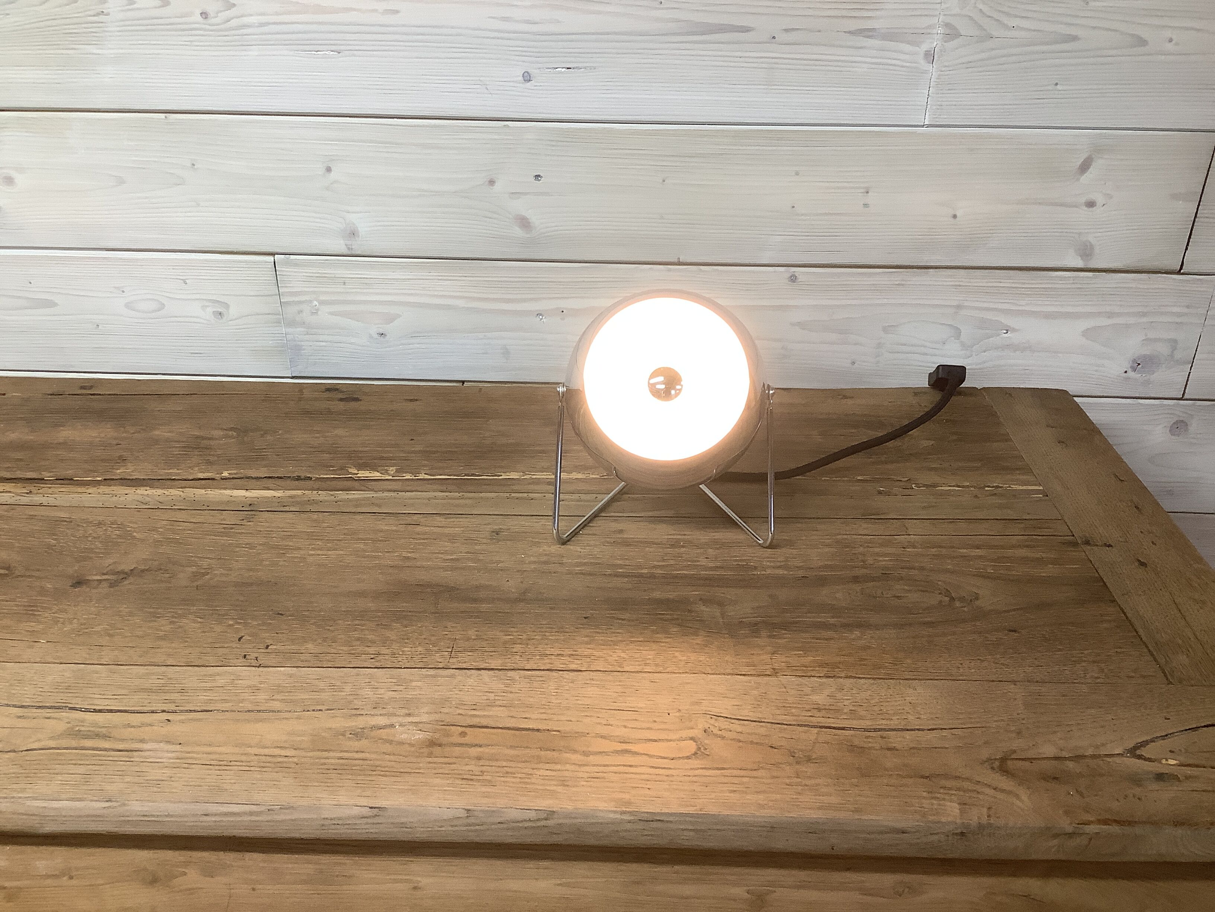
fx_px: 1088
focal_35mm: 31
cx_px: 608
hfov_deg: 58.4
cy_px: 456
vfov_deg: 45.4
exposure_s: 1/50
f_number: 2.4
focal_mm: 3.3
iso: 80
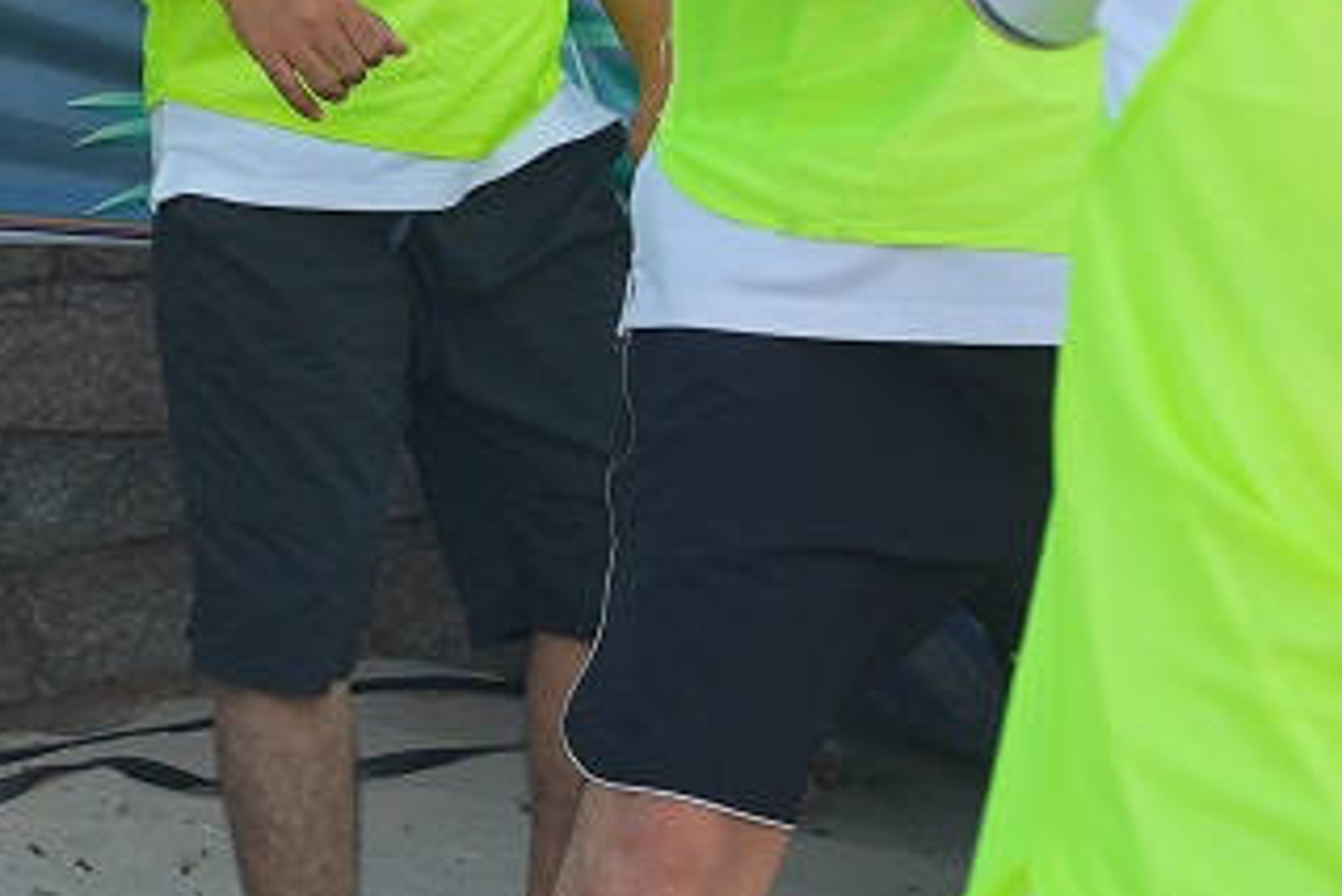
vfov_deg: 7.0
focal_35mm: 191
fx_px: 7134
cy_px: -808
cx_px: -1489
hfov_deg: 9.9
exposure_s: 1/320
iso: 160
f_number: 5.6
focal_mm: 40.7
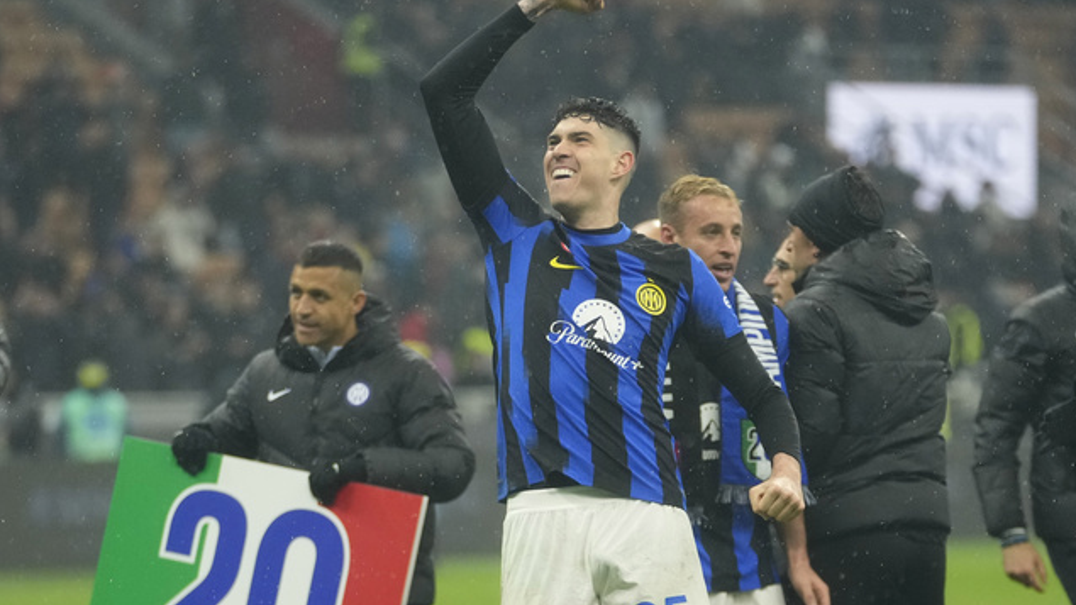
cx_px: 581
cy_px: 482
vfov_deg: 4.8
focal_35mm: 255
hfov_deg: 8.5
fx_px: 7275
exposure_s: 1/2000
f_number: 2.8
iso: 3200
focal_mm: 151
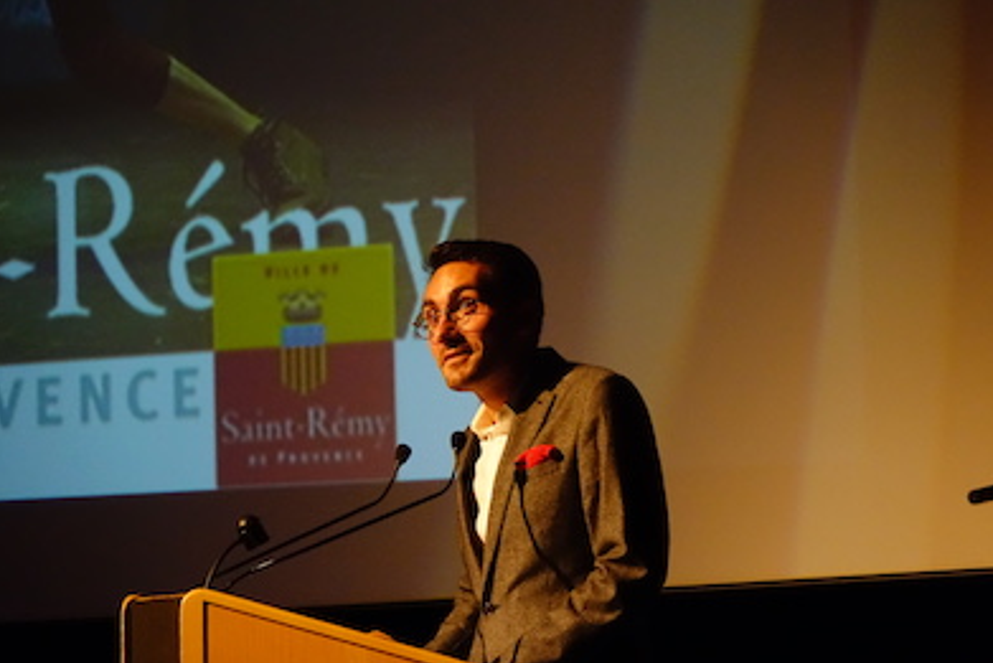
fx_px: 5187
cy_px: 337
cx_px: 493
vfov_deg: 7.3
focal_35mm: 188
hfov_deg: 10.9
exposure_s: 1/125
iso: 3200
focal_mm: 67.6
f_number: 2.8
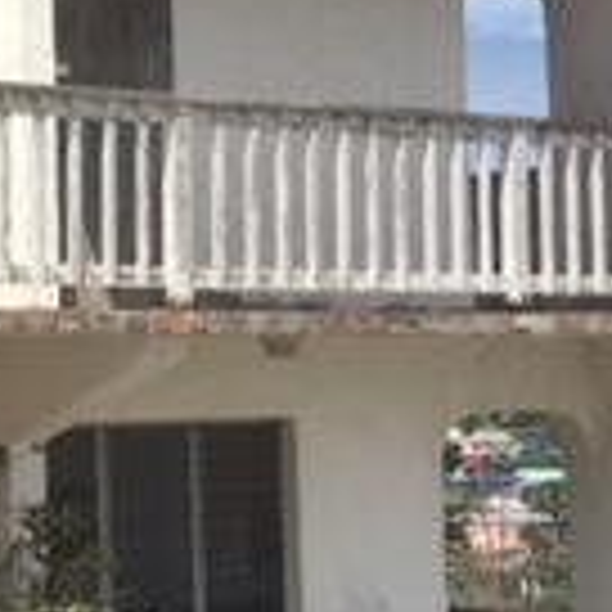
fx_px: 2420
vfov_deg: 14.3
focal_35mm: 121
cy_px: 117
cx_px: -216
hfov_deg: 13.8
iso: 32
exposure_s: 1/3300
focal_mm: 4.15
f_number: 2.2
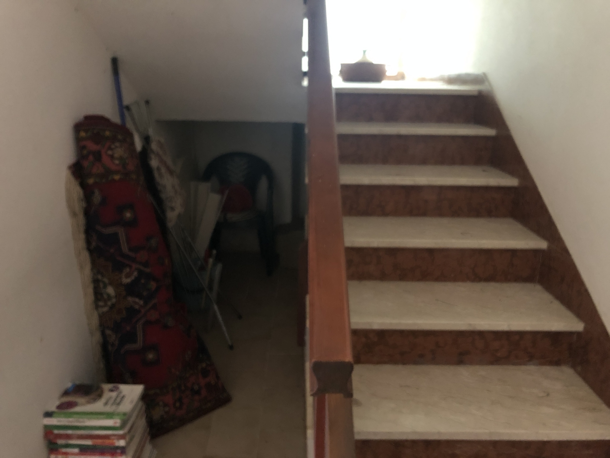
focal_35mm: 28
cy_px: 229
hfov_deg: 63.4
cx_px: 305
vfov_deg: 49.7
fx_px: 493
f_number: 1.8
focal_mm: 4
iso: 125
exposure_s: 1/4
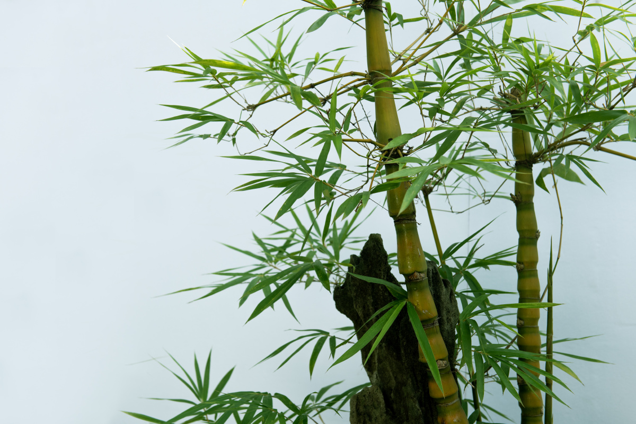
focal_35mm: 52
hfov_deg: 38.2
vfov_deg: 26.0
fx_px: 919
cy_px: 212
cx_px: 318
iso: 200
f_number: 5.6
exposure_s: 1/160
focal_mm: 52
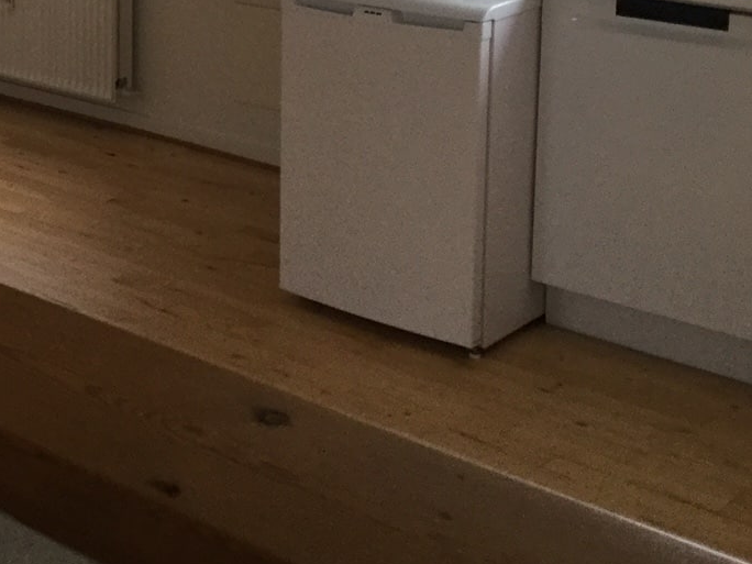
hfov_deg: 25.0
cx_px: -3
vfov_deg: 19.2
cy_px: -23
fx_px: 1608
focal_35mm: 74
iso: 64
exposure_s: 1/33
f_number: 2.4
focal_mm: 3.3
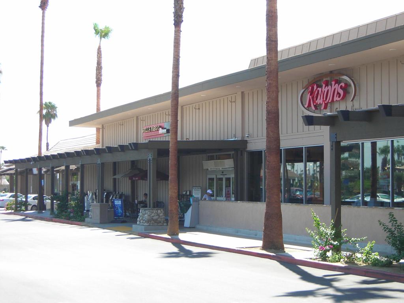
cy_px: 152
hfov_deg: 25.3
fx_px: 899
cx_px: 202
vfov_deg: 19.1
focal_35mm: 77
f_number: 4.2
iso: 70
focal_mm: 12.7
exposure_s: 1/167
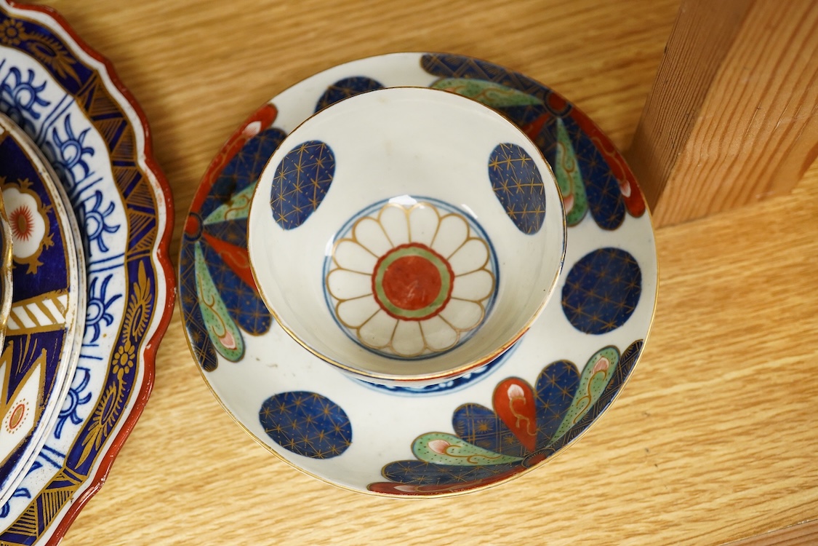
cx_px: 409
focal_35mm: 45
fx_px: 1022
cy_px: 273
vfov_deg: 29.9
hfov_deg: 43.6
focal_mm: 30
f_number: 8
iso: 2500
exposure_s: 1/160
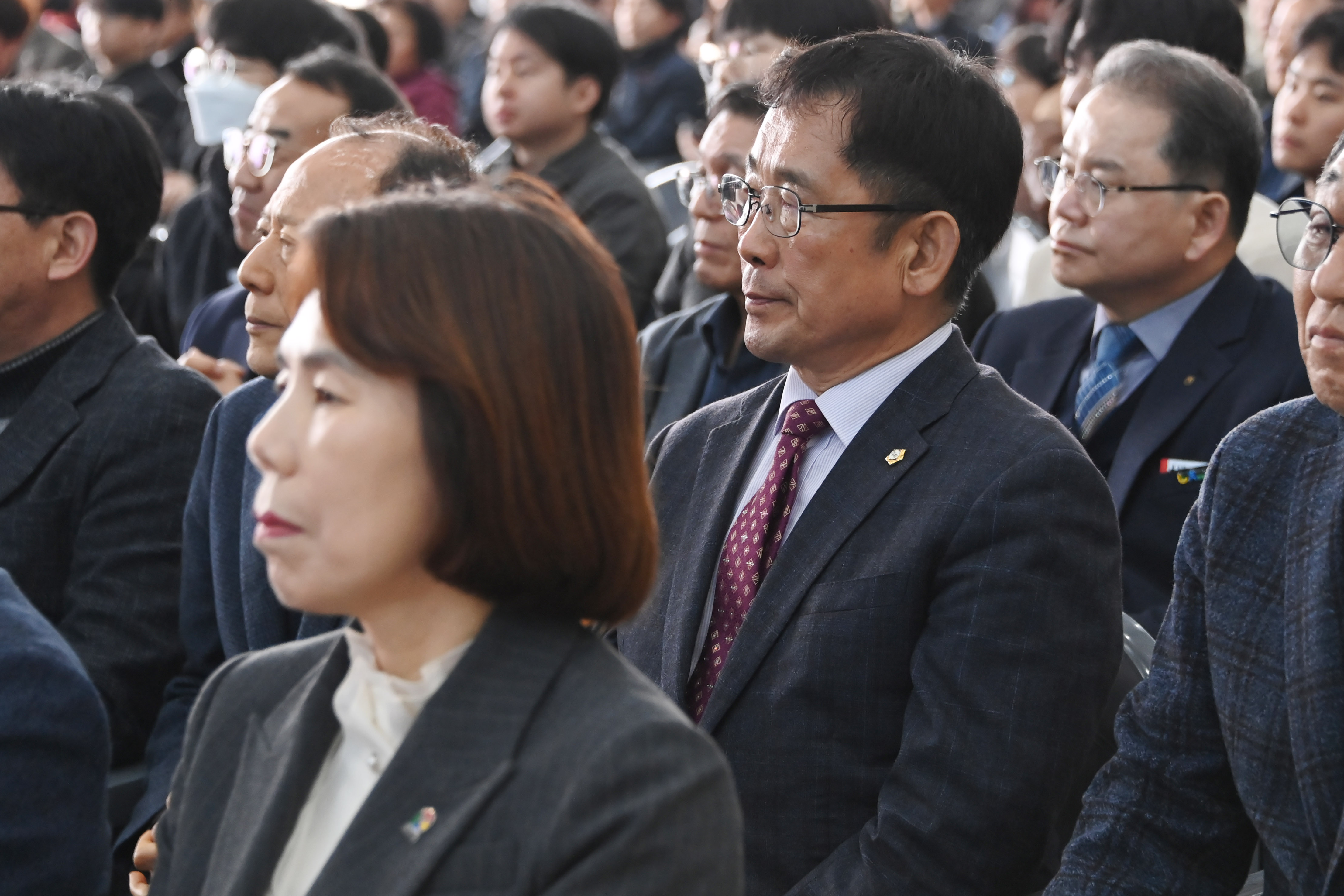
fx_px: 5264
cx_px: 765
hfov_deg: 14.5
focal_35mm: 141
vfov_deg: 9.7
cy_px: 375
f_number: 5.6
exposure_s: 1/250
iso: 3200
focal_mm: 112
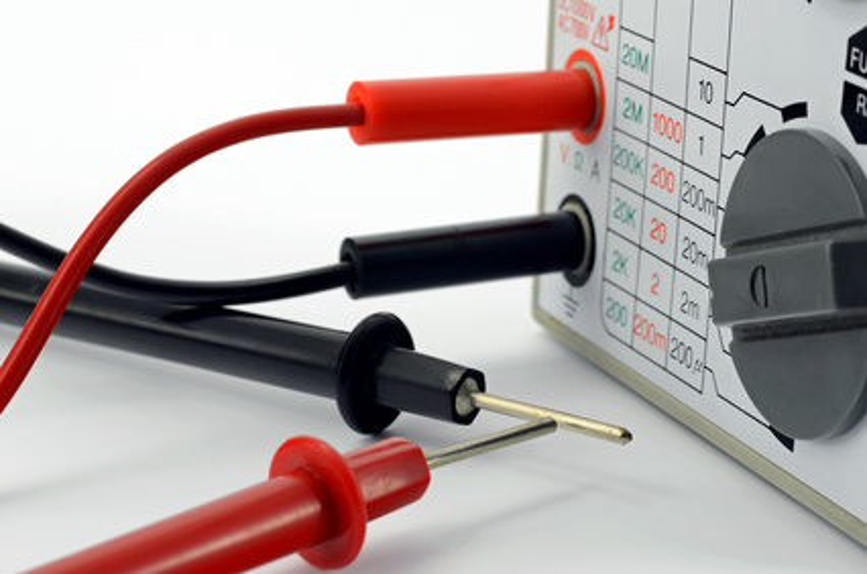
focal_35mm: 105
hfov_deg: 19.5
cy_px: 287
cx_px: 434
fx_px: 2523
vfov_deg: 13.0
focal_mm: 70
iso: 160
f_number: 14
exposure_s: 2
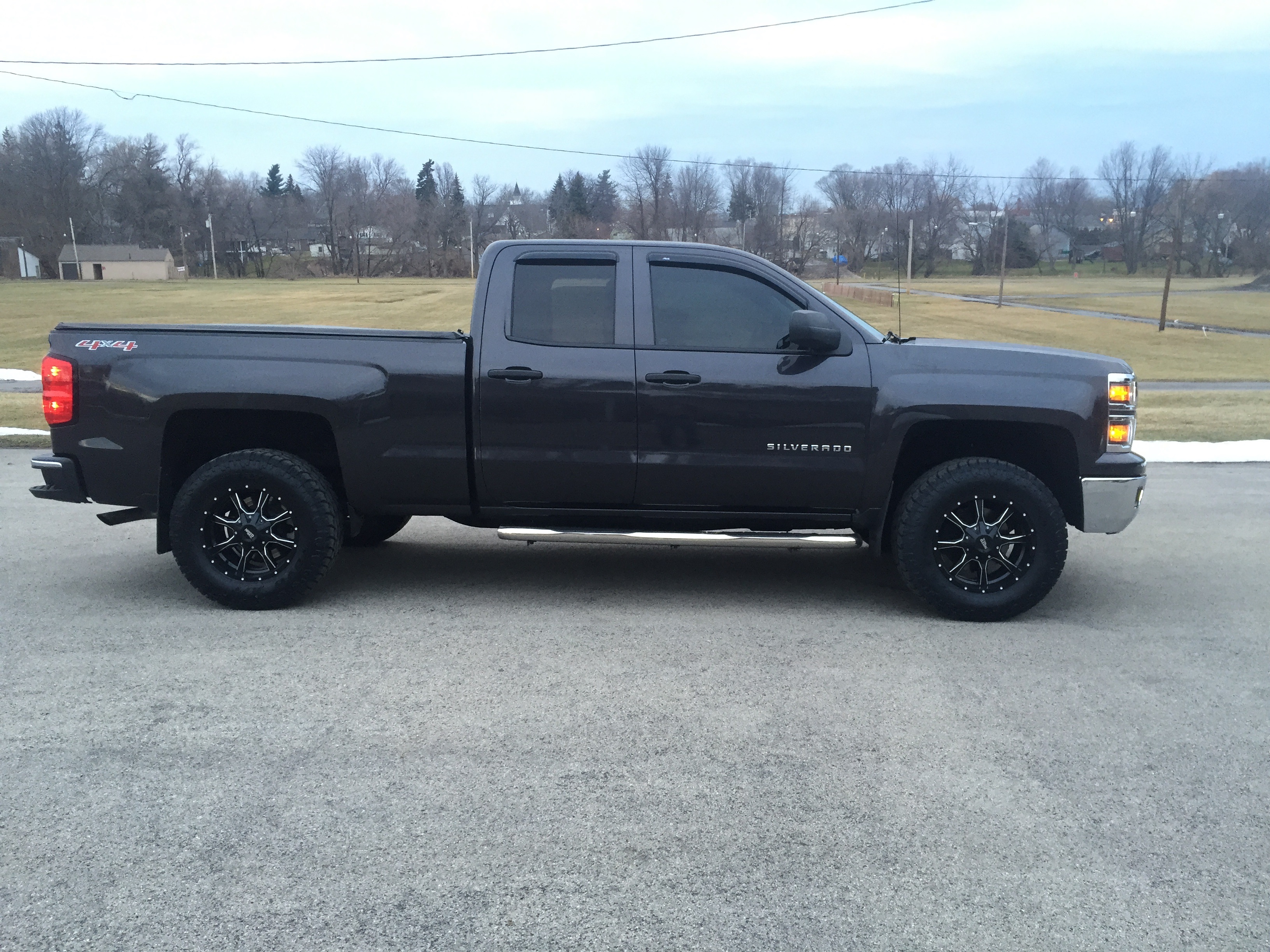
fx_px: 1064
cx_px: 635
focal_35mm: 29
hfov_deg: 61.7
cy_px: 476
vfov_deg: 48.2
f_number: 2.2
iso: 64
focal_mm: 4.15
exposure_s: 1/30
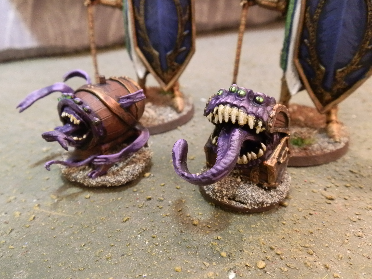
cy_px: 140
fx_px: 312
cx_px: 180
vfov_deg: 48.2
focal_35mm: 29
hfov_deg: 61.6
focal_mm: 5
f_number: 3.1
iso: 400
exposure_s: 1/25
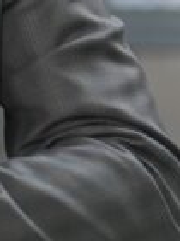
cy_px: -82
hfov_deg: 4.2
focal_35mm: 350
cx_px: -244
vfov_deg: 5.6
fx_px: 2438
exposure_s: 1/160
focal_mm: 50
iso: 200
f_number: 1.8
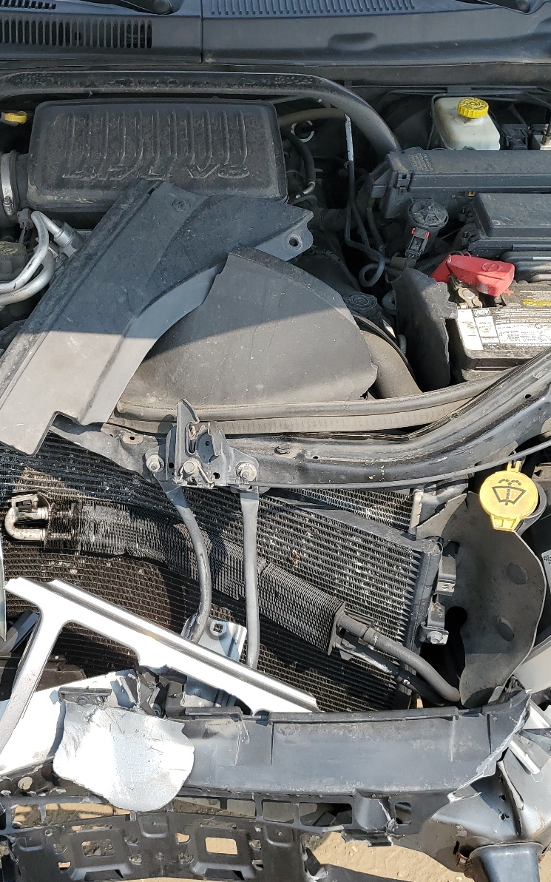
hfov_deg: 34.1
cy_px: 443
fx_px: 889
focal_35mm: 37
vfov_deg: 52.7
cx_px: 176
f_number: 1.5
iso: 50
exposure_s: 1/1429
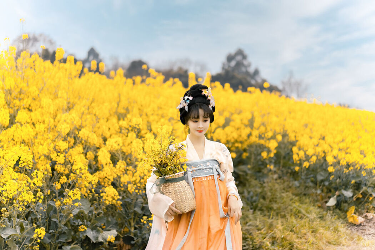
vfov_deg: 24.6
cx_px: 188
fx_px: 573
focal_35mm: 55
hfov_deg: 36.2
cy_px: 125
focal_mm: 55
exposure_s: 1/1600
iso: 400
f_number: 1.8
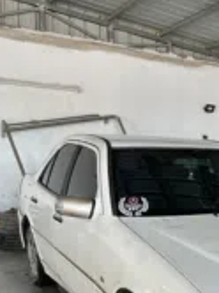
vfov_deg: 31.7
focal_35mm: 58
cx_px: 230
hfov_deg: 23.8
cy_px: 265
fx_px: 491
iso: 64
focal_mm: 6.86
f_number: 1.78
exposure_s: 1/229
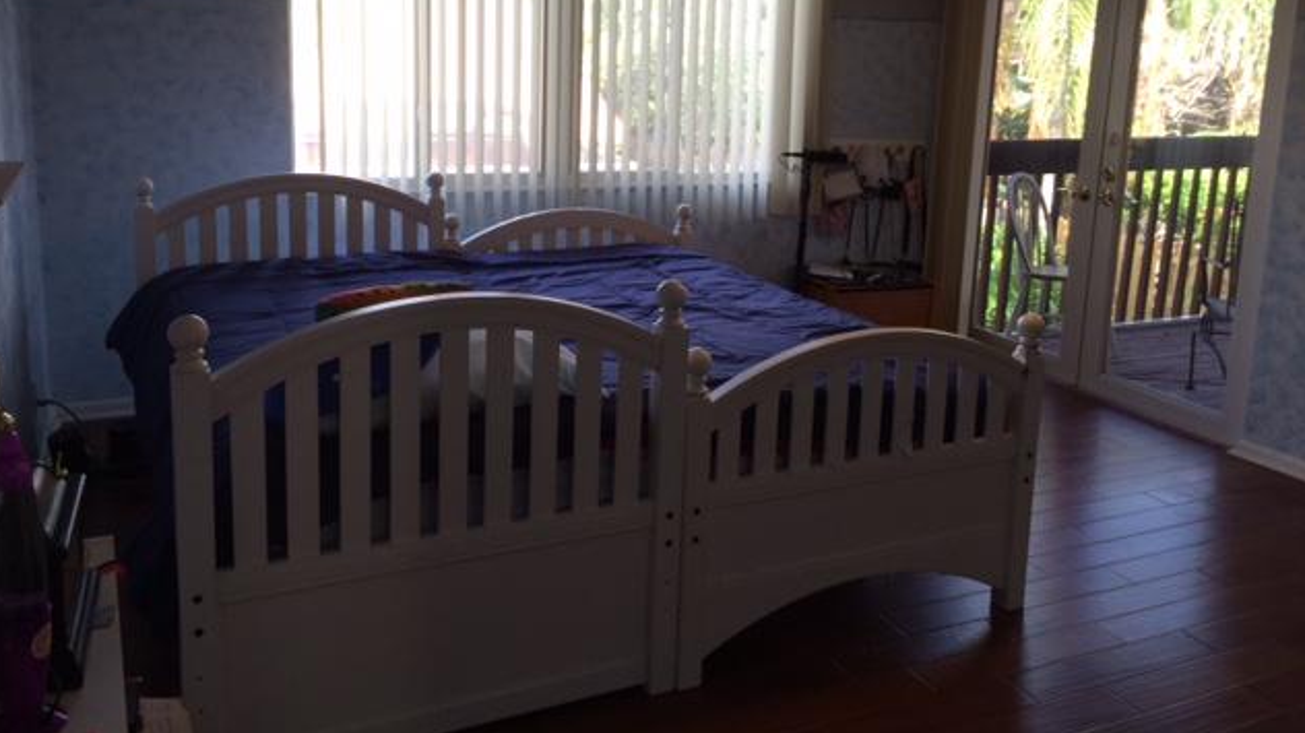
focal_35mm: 32
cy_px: 242
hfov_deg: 61.0
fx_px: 1107
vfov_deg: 36.3
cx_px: 648
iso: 40
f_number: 2.2
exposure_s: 1/40
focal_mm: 4.15
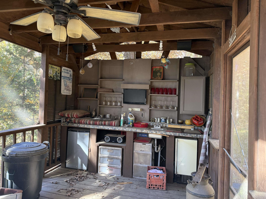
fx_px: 184
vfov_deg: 56.8
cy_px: 100
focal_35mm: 24
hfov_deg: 71.6
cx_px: 133
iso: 200
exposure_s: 1/60
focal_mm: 6.76
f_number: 1.78
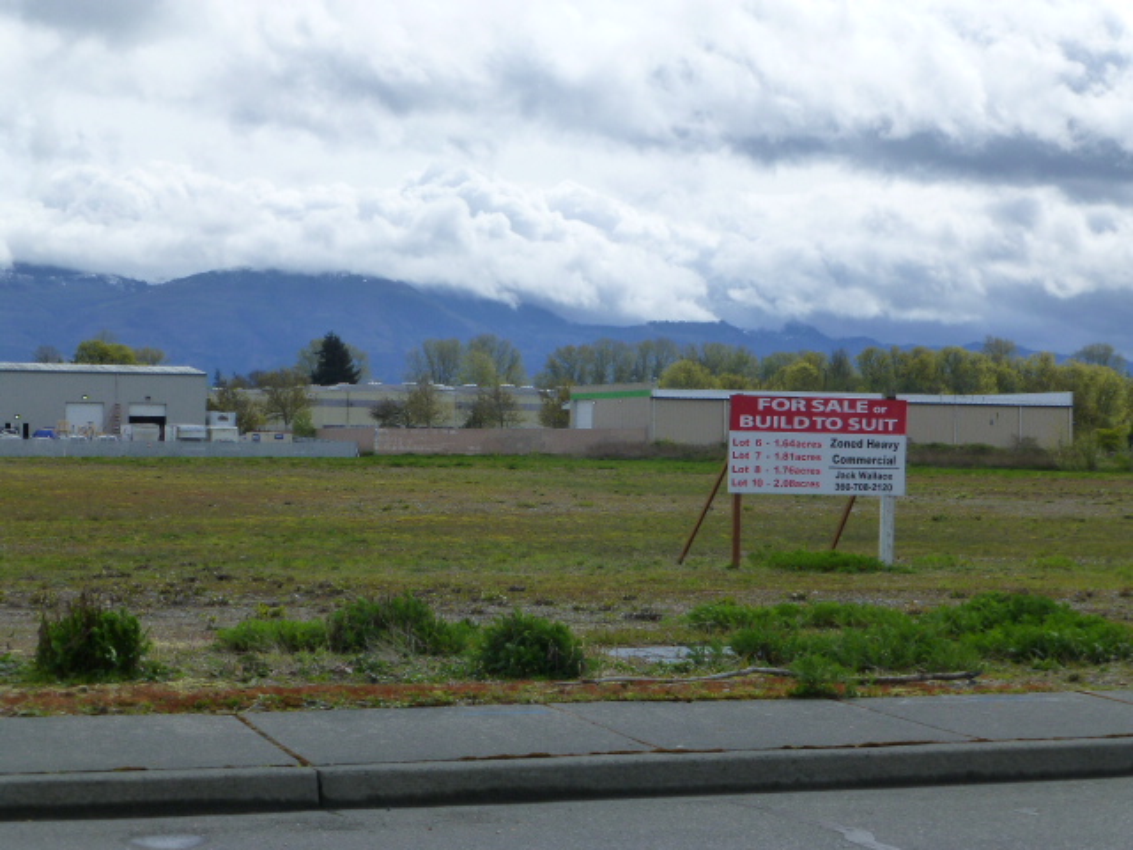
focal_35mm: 70
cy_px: 425
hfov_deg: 27.8
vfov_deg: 21.0
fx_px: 2291
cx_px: 566
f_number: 5
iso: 160
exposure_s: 1/1000
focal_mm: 12.5
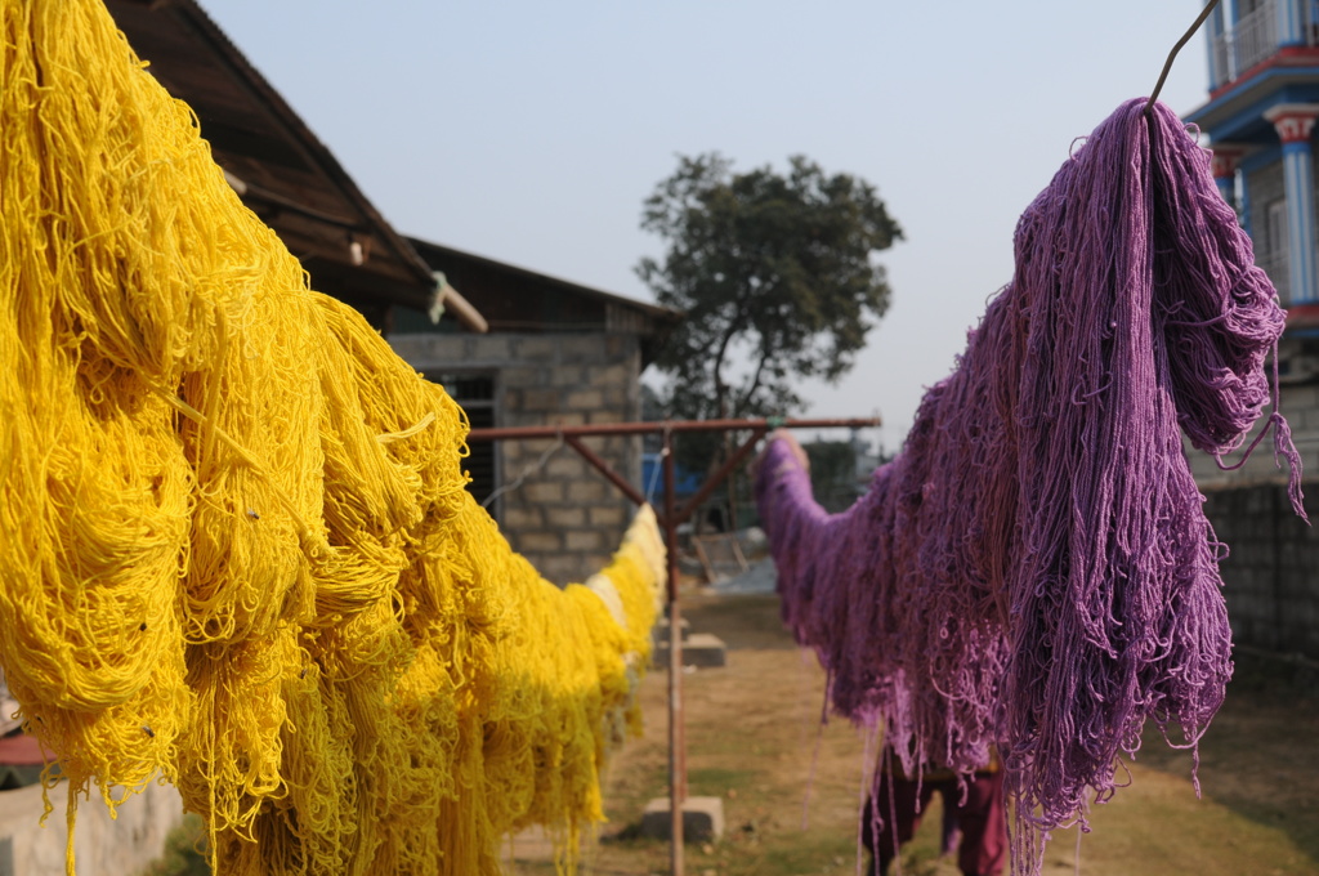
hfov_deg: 37.9
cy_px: 438
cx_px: 660
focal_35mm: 52
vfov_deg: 25.7
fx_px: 1921
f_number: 8
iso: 200
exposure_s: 1/250
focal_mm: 35
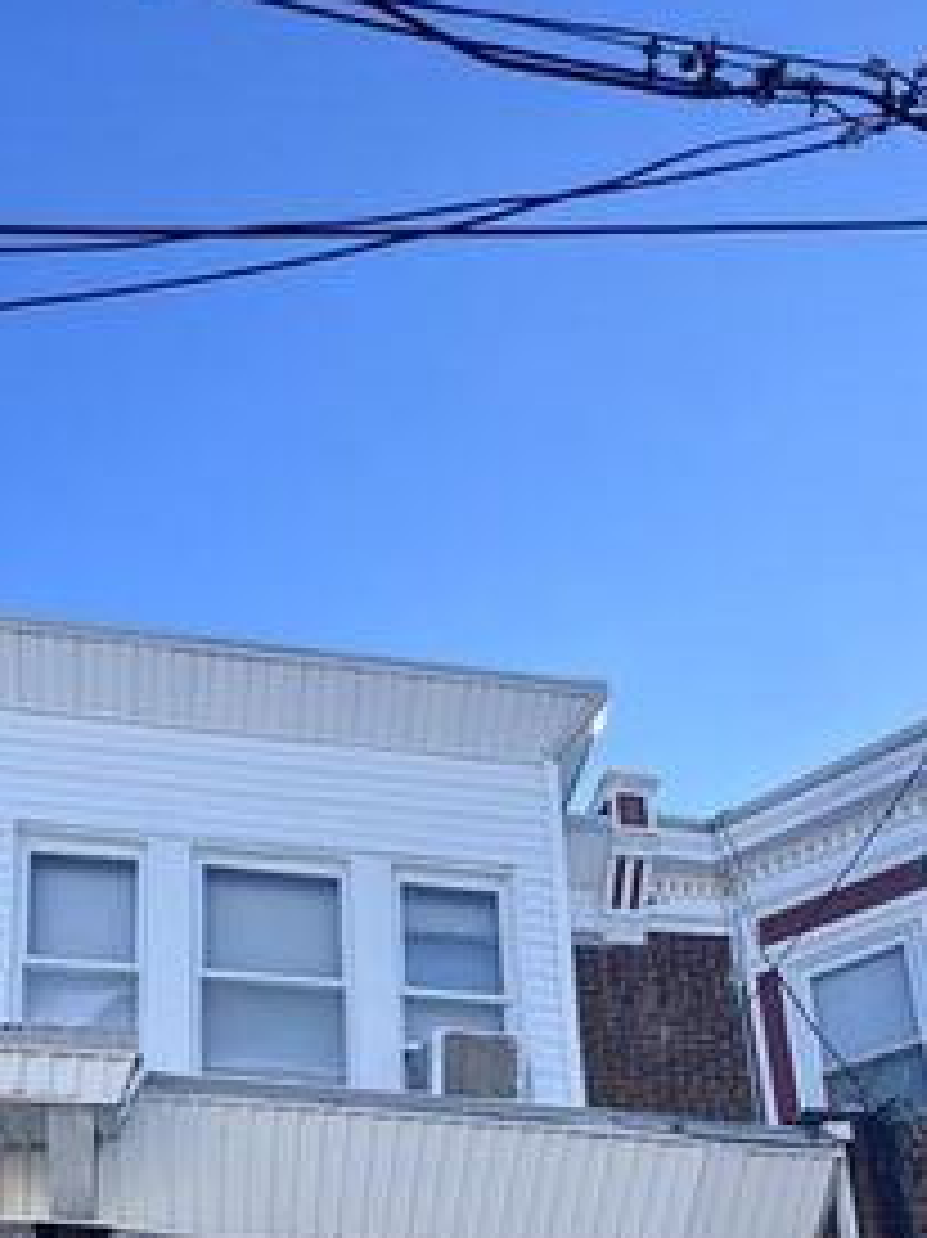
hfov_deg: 41.4
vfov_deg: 39.5
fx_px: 1215
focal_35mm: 34
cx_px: 328
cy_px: 1474
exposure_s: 1/1277
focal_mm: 2.22
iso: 50
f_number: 2.2
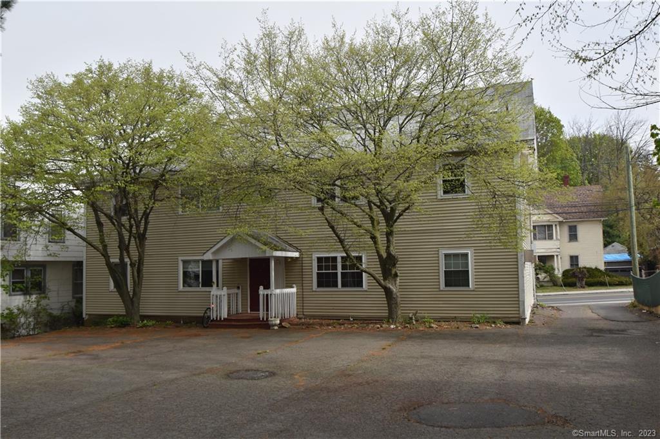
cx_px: 330
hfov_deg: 61.9
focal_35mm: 30
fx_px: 550
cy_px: 220
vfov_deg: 43.6
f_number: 9
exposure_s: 1/200
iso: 100
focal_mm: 20
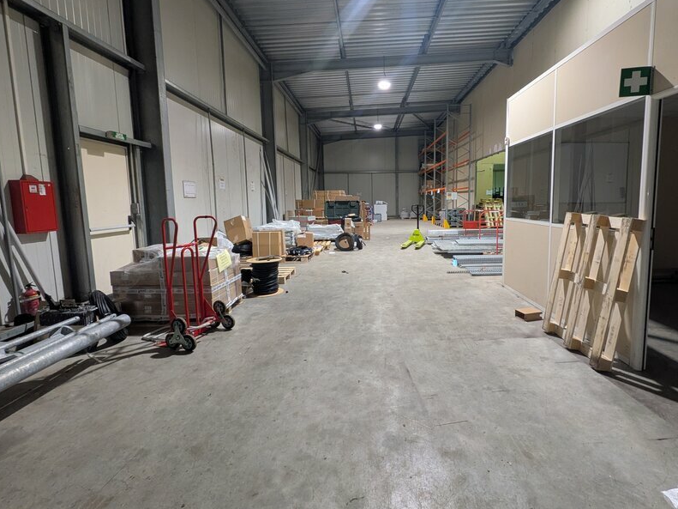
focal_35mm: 17
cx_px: 376
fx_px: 333
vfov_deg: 74.6
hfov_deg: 90.7
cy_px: 234
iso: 247
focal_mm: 1.83
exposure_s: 1/25
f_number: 2.2
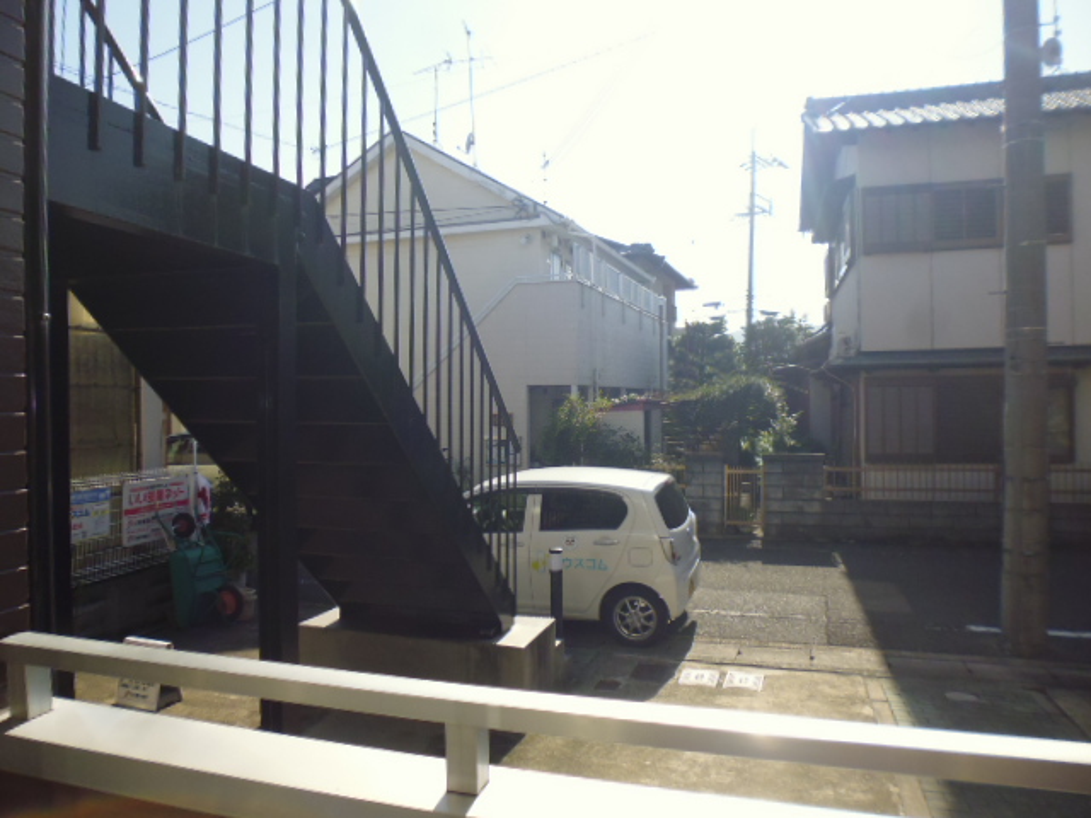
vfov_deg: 56.8
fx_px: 756
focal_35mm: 24
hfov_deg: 71.6
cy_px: 409
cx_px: 546
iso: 100
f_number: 9
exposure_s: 1/160
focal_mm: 4.3
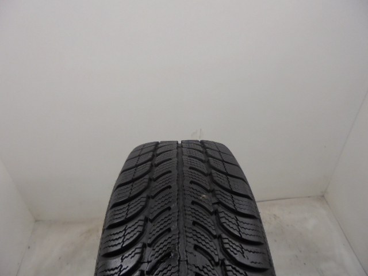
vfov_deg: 53.1
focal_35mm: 26
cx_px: 184
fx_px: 276
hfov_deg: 67.3
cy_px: 138
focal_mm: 4.6
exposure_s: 1/30
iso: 100
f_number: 3.5
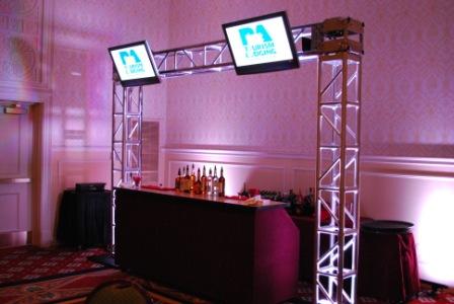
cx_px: 227
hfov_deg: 49.5
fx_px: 492
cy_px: 152
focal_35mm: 39
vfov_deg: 34.3
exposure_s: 1/30
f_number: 4.2
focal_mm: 26
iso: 1600
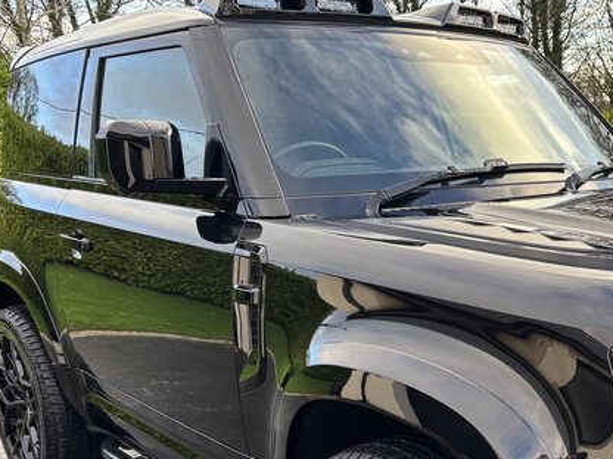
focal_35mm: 50
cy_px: 384
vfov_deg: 28.3
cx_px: 511
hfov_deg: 36.6
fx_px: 885
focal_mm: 5.96
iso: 40
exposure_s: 1/121
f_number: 1.6
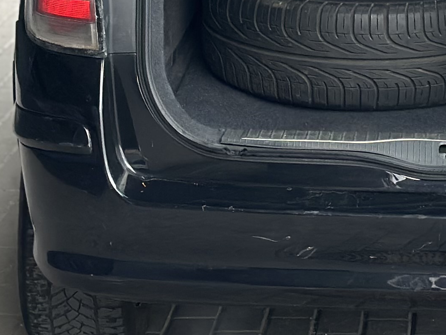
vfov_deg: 8.0
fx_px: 2371
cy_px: -103
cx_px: 478
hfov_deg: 10.6
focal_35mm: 184
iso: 80
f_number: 1.78
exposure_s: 1/317
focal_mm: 6.86
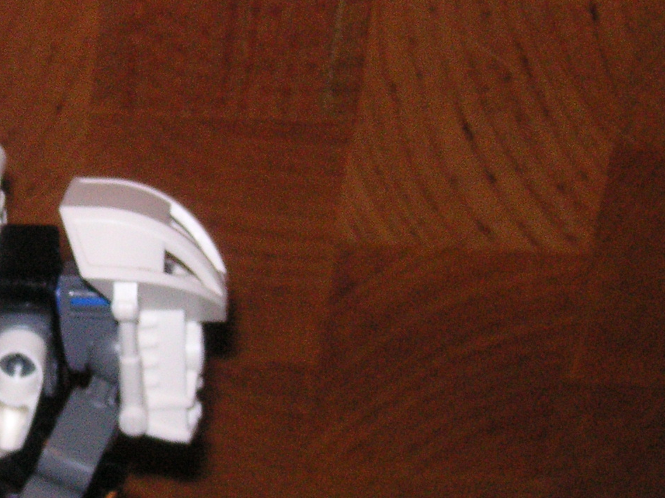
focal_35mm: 100
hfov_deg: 19.0
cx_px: -26
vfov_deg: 14.8
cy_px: 300
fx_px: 1921
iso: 160
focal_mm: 6.1
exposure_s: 1/45
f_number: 6.7
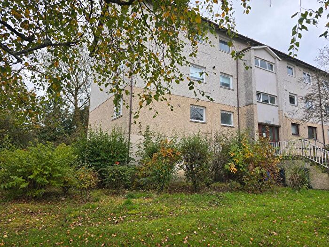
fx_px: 219
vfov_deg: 58.9
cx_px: 164
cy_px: 124
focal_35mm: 23
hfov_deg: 73.9
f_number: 1.7
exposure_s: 1/180
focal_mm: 6.3
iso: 20
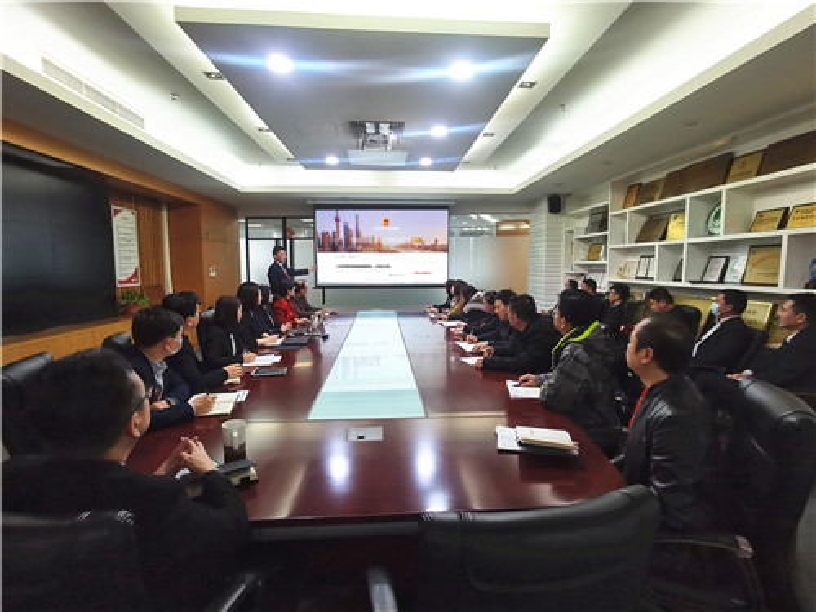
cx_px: 408
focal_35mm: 17
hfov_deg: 91.0
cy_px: 306
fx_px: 401
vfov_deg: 74.7
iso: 250
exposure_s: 1/60
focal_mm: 2.26
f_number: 2.2
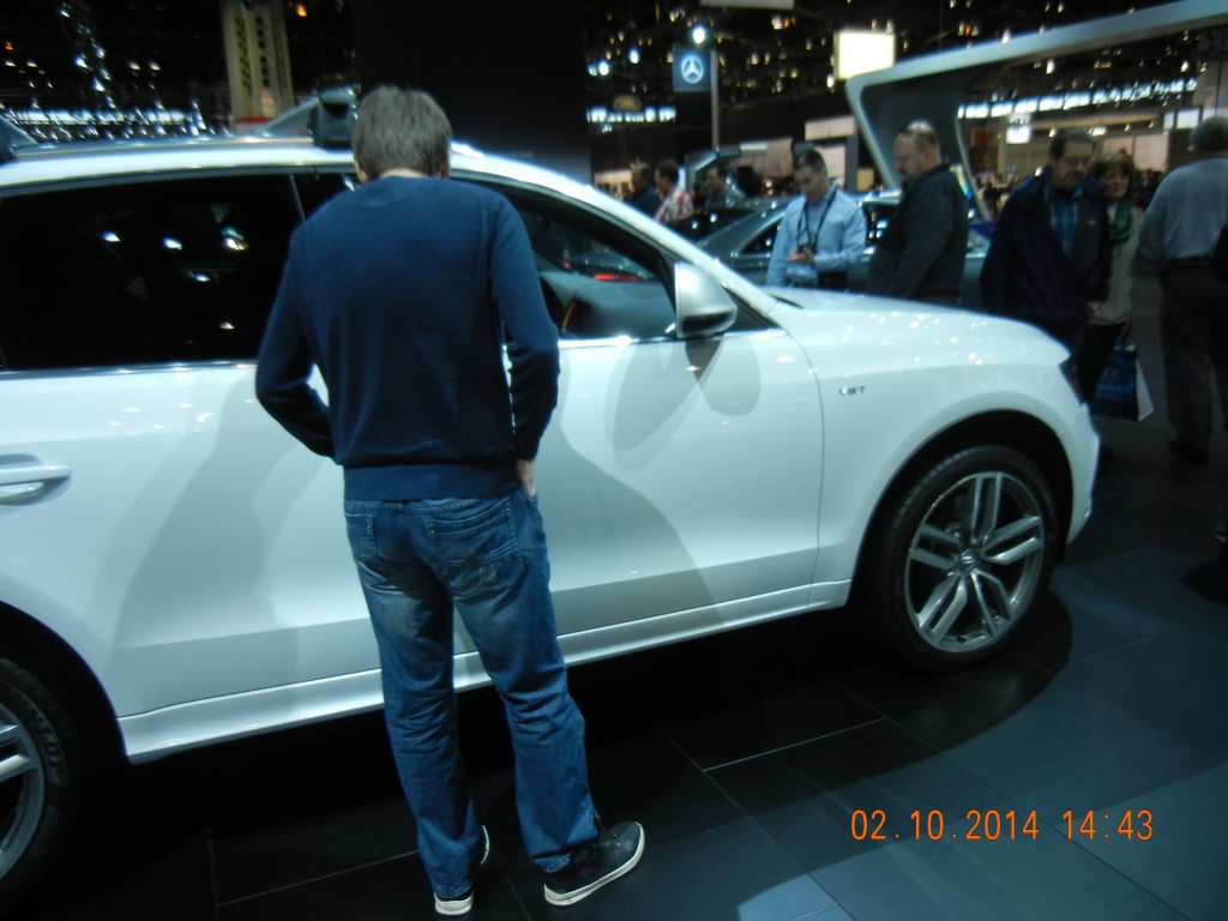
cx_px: 614
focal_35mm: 30
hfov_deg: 60.0
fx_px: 1064
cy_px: 460
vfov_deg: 46.8
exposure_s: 1/52.3
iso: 175
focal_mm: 5.4
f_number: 3.5
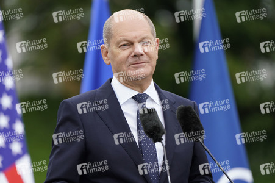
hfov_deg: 5.2
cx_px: 138
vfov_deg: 3.4
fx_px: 3053
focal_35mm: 400
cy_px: 92
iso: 1250
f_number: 5.6
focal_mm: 400
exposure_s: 1/800
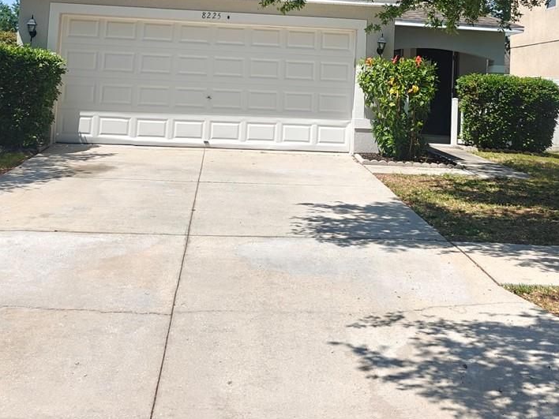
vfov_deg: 26.8
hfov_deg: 36.8
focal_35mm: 52
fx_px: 840
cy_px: 24
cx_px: 314
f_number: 1.6
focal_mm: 6.06
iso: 50
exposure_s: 1/991
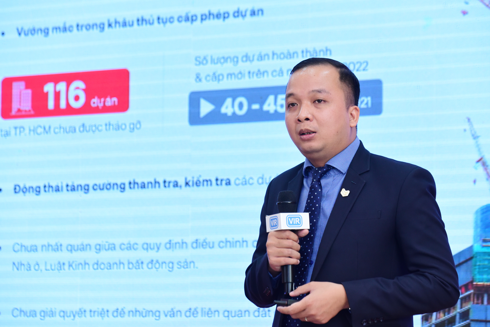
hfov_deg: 13.7
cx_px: 245
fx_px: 2042
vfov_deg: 9.2
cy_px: 164
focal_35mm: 150
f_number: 6.3
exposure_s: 1/200
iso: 3200
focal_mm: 150
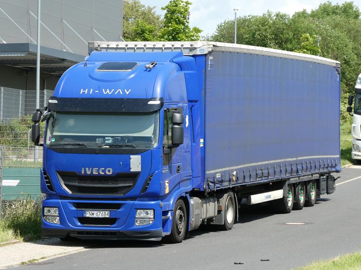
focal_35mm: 151
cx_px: 180
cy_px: 135
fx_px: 1575
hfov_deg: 13.1
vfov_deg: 9.8
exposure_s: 1/200
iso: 80
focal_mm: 27.1
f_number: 5.4
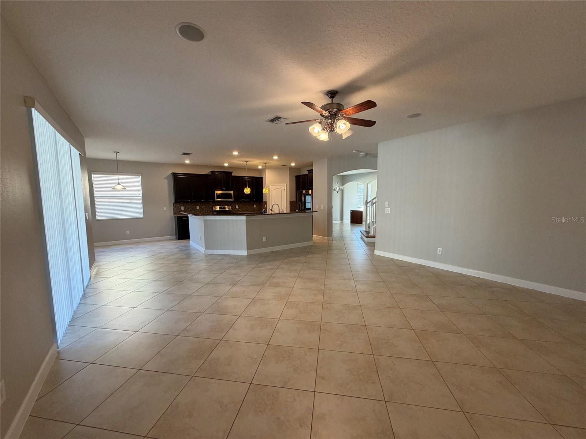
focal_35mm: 14
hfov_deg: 102.1
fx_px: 237
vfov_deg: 85.7
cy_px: 220
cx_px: 293
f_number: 2.2
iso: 160
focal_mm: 2.22
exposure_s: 1/60
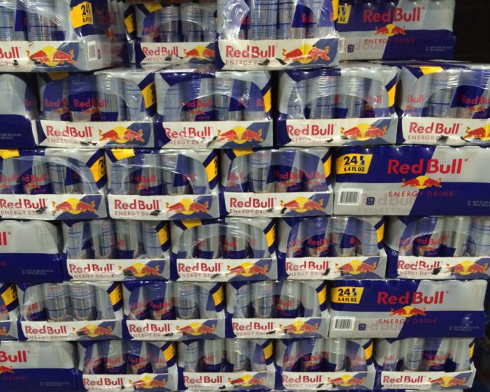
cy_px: 197
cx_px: 237
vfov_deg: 47.1
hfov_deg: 57.2
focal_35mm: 31
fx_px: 450
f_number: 2.2
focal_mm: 4.15
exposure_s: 1/30
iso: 160
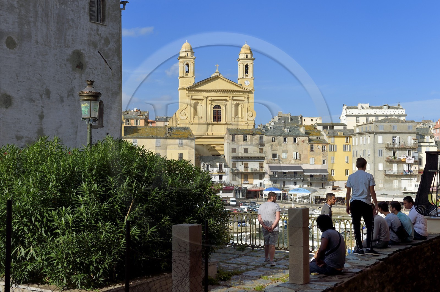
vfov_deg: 28.0
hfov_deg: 41.1
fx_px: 586
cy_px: 146
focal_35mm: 48
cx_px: 220
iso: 200
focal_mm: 48
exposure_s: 1/320
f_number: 11
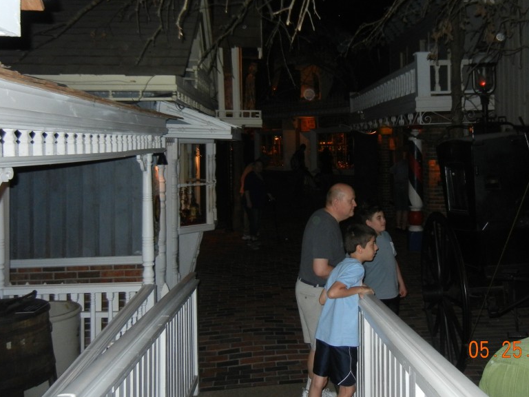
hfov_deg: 46.4
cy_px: 140
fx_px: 611
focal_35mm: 40
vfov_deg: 35.7
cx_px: 333
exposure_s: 1/30
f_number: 3.5
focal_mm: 5.4
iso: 400
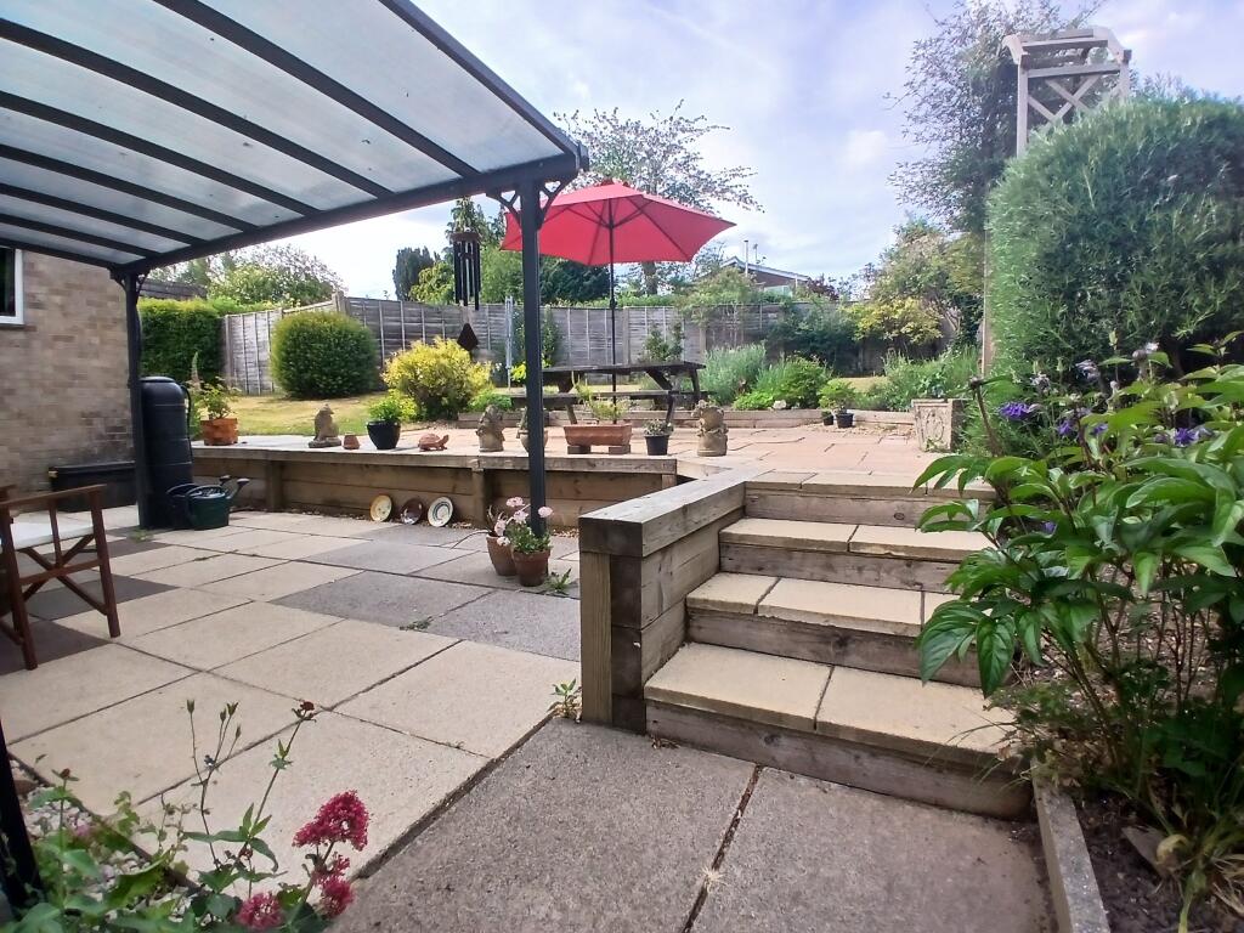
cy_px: 466
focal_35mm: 17
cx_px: 622
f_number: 2.2
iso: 50
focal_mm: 1.4
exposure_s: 1/500
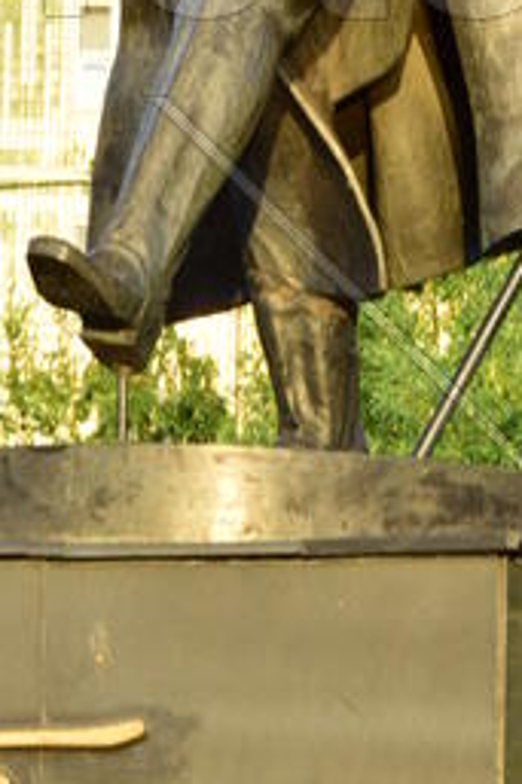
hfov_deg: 5.4
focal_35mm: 254
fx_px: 5534
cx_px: 2
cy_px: -58
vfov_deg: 8.1
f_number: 22
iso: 100
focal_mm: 75
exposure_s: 1/8
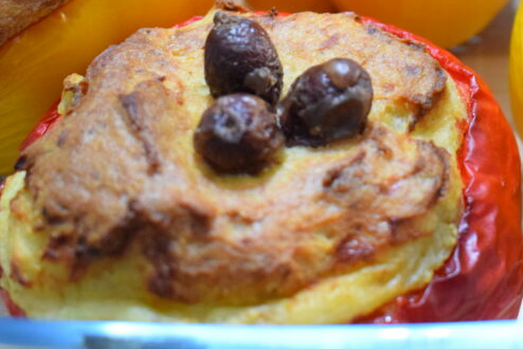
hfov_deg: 23.1
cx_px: 398
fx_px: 1265
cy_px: 3
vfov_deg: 15.5
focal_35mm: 87
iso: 3200
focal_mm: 28
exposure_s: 1/25
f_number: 4.2
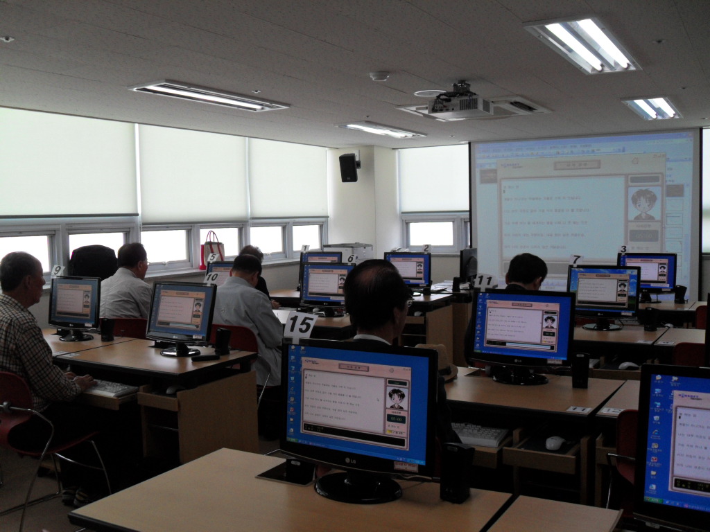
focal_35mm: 35
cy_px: 266
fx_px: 718
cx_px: 355
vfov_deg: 40.7
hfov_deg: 52.6
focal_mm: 6.2
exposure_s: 1/180
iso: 100
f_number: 2.8
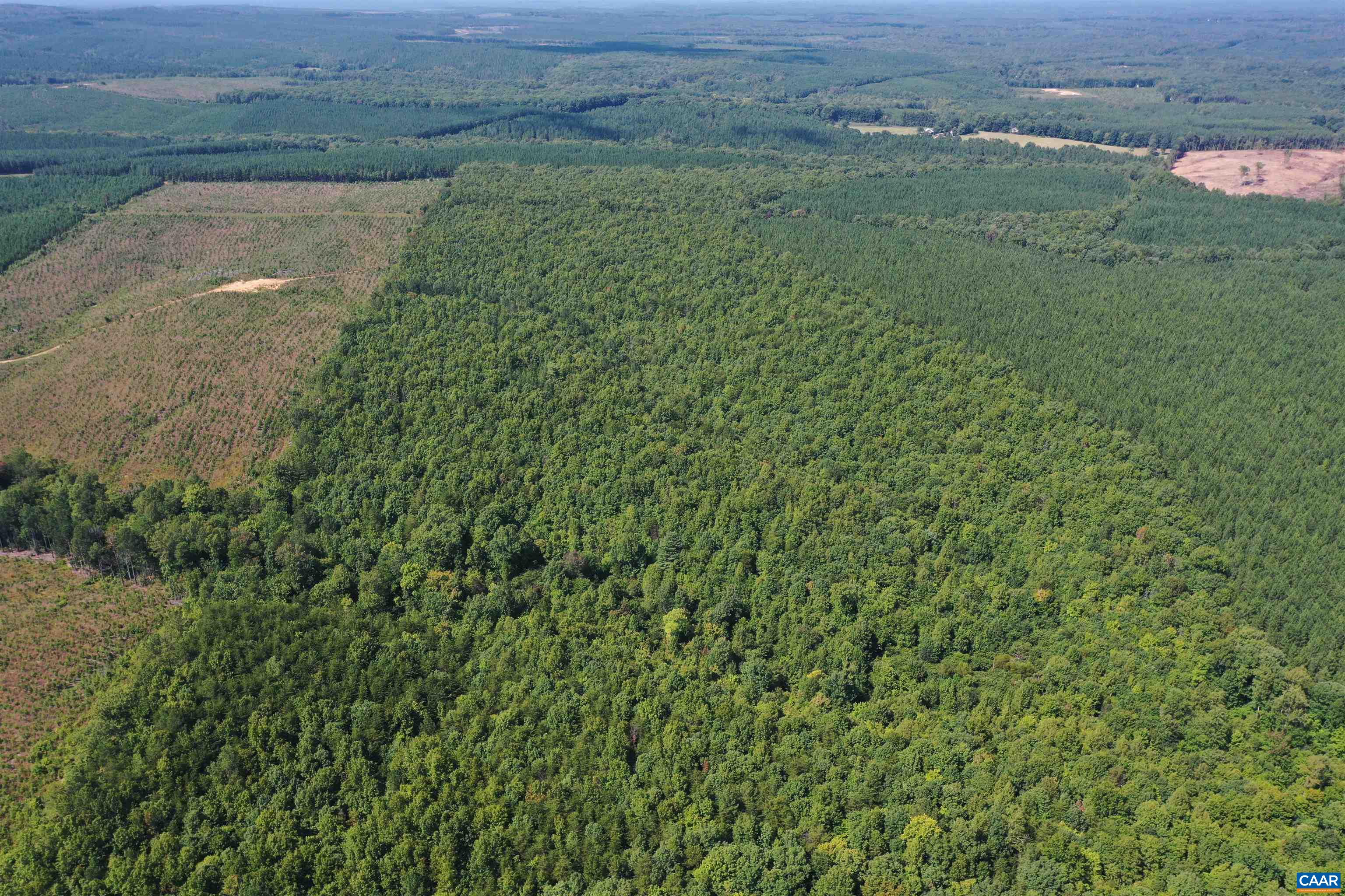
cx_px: 672
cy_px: 448
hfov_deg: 65.5
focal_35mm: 28
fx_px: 1046
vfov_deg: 46.4
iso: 100
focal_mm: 10.26
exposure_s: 1/400
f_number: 5
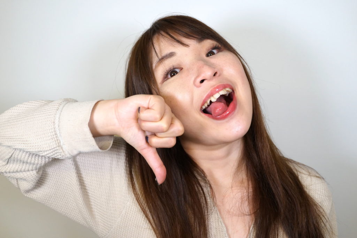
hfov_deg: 54.4
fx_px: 347
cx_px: 178
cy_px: 119
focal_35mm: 35
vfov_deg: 37.9
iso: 1000
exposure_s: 1/320
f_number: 6.3
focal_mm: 35
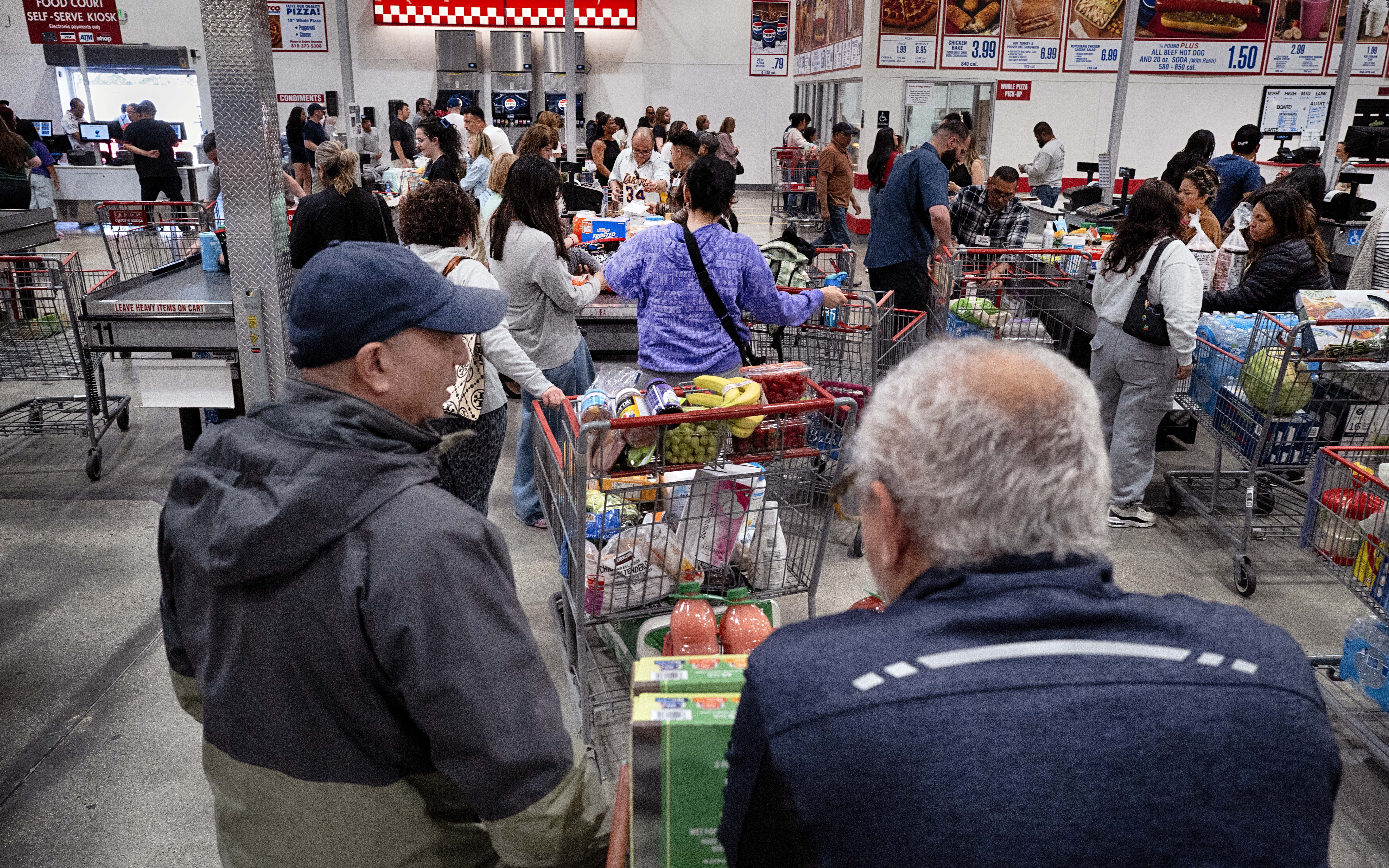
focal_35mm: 29
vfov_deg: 43.1
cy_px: 426
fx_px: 1098
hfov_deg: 64.6
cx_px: 694
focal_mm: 28
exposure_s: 1/250
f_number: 5.6
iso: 4000
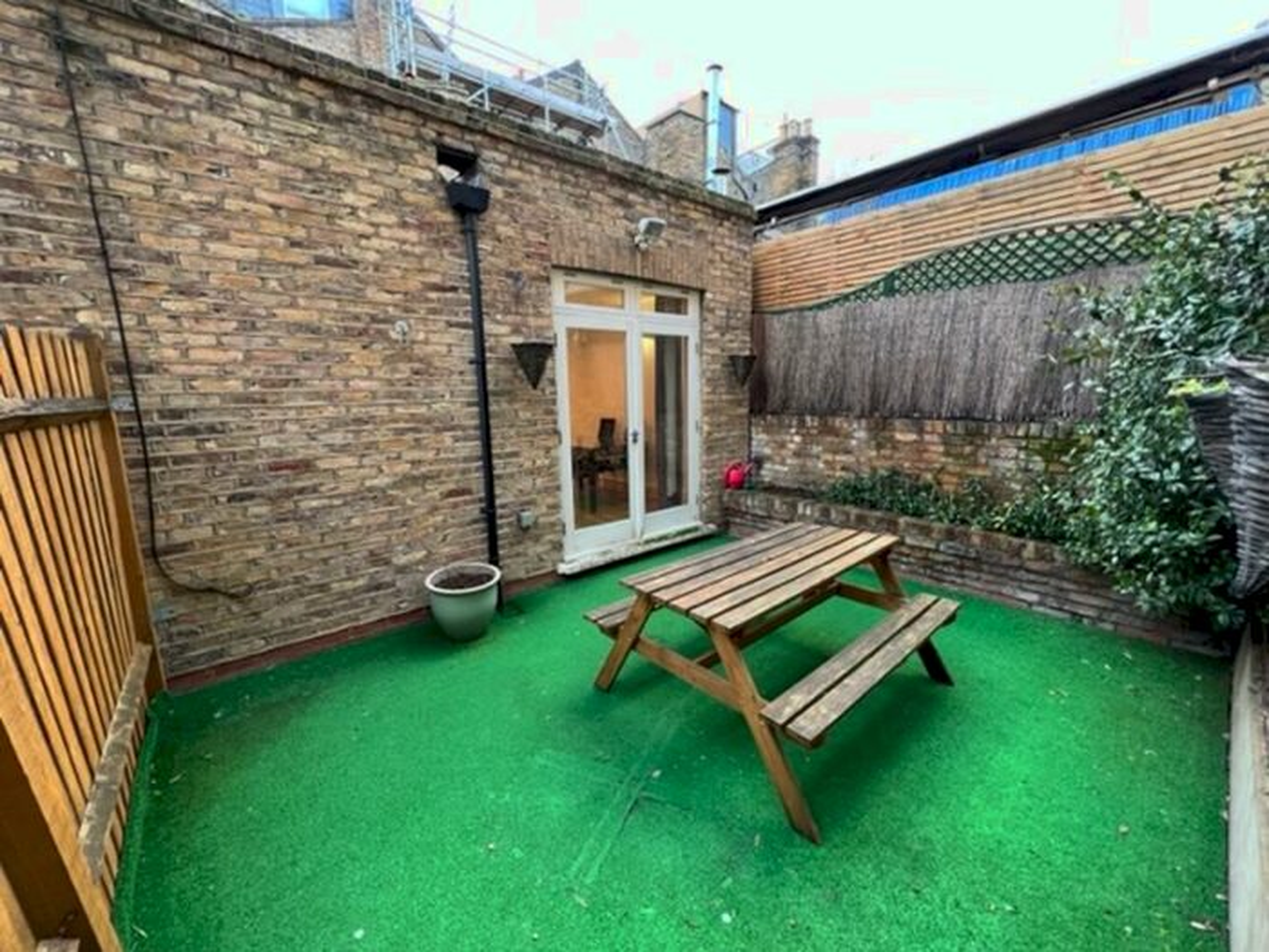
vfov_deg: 89.9
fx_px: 477
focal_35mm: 13
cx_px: 634
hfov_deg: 106.2
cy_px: 476
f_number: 1.8
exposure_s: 1/99
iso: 125
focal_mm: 1.57
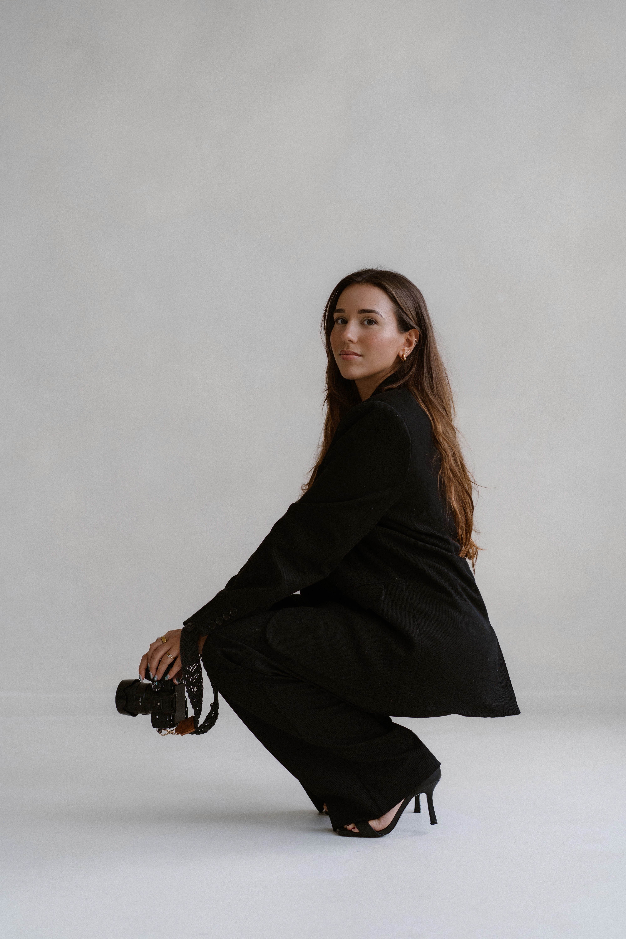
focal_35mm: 55
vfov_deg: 36.2
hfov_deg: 24.6
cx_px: 313
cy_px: 470
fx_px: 1434
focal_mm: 55
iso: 400
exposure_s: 1/100
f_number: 3.5
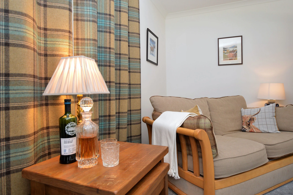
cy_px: 98
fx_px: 171
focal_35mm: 21
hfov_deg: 81.3
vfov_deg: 59.4
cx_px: 146
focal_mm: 14
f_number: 4.5
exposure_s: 1/80
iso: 400
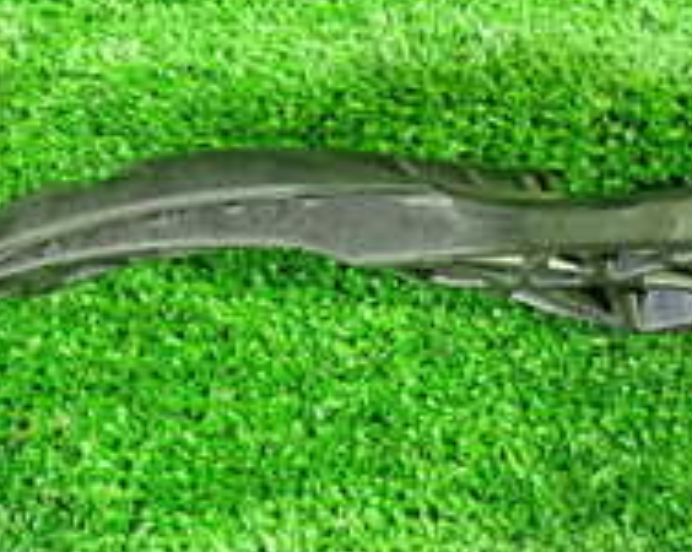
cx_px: 791
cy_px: 7
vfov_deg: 19.1
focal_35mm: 78
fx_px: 1596
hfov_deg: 22.8
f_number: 2
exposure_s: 1/30
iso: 800
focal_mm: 4.5
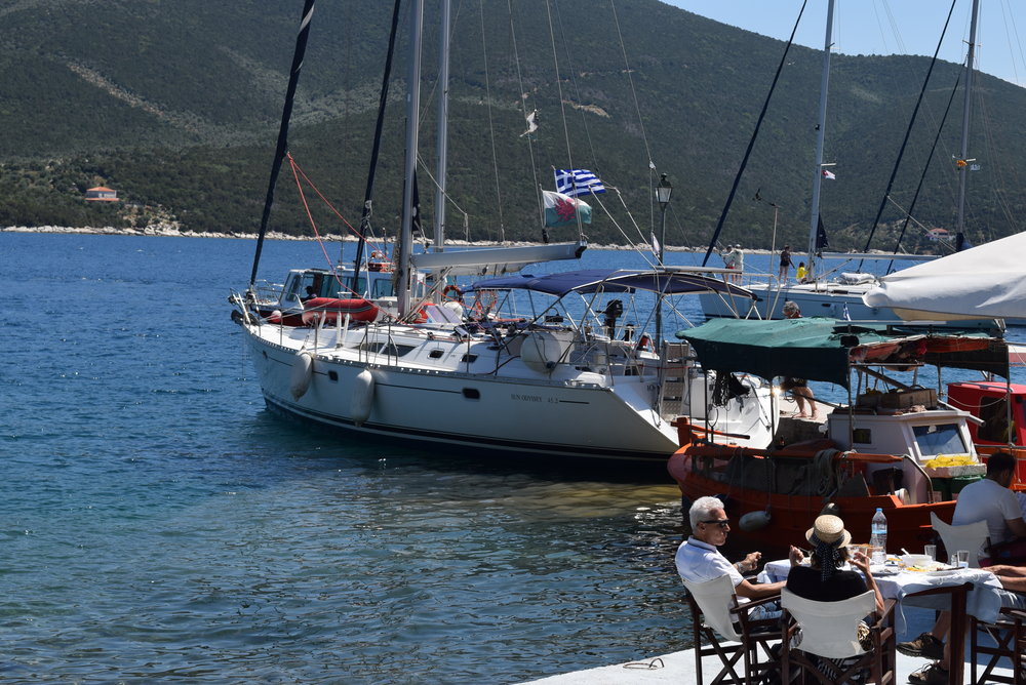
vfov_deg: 16.6
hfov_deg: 24.6
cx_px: 513
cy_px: 342
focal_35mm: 82
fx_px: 2353
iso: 200
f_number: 11
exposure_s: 1/500
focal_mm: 55
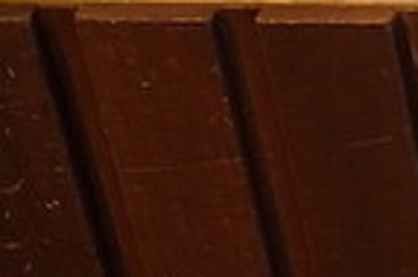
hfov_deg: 9.2
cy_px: -399
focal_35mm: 190
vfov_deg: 6.8
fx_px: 2204
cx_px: 1143
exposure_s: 1/100
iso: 1250
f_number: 5
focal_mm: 32
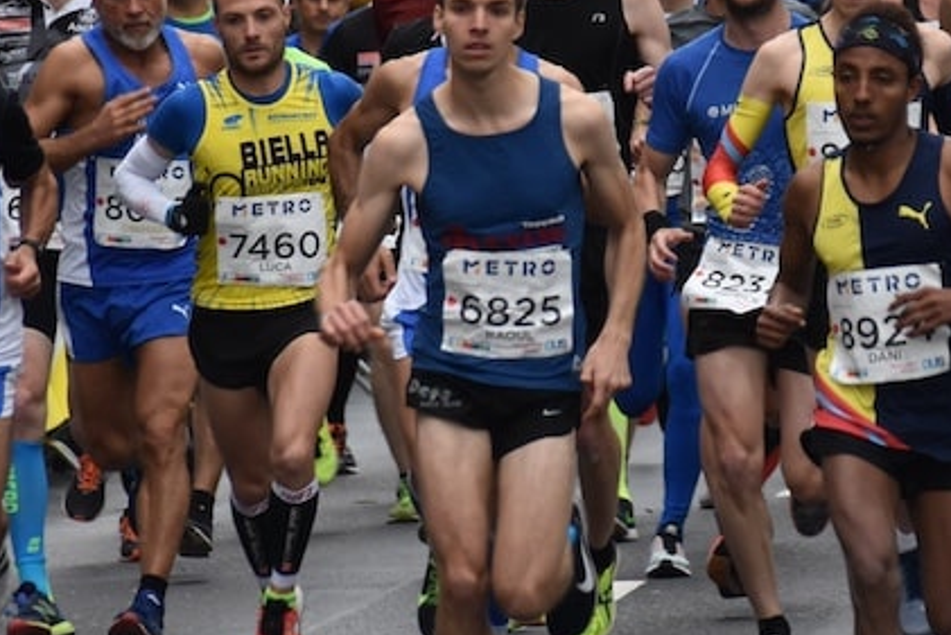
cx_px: 689
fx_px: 24099
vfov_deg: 1.5
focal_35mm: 912
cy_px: 168
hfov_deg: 2.3
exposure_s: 1/400
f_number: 6.3
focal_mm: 250
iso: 800
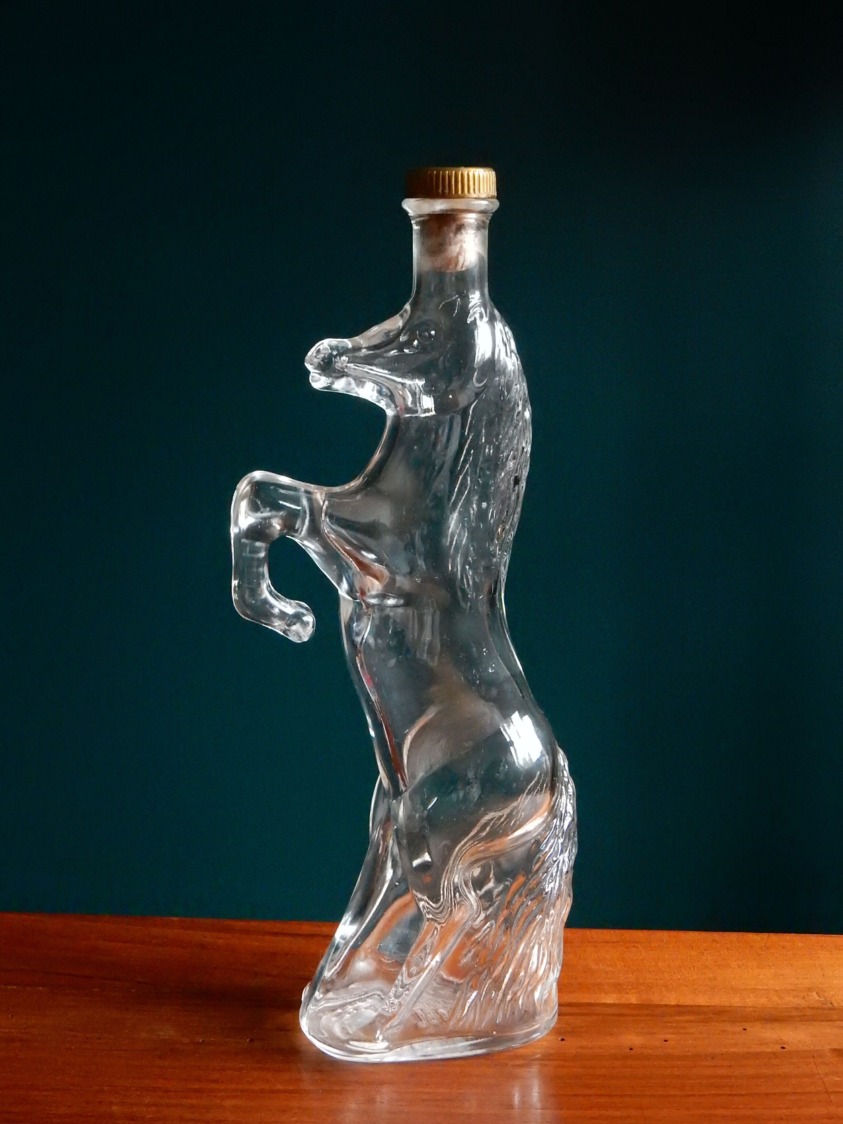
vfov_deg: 37.5
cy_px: 562
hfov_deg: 28.6
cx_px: 422
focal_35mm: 51
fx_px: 1656
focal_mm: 9
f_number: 4.5
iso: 1600
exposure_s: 1/25
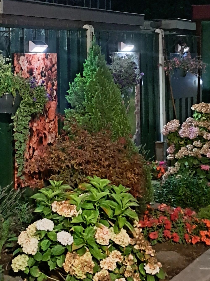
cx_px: 44
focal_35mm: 46
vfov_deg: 40.1
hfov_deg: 30.8
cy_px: 72
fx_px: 372
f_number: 1.8
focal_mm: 5.23
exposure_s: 1/7
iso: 2000
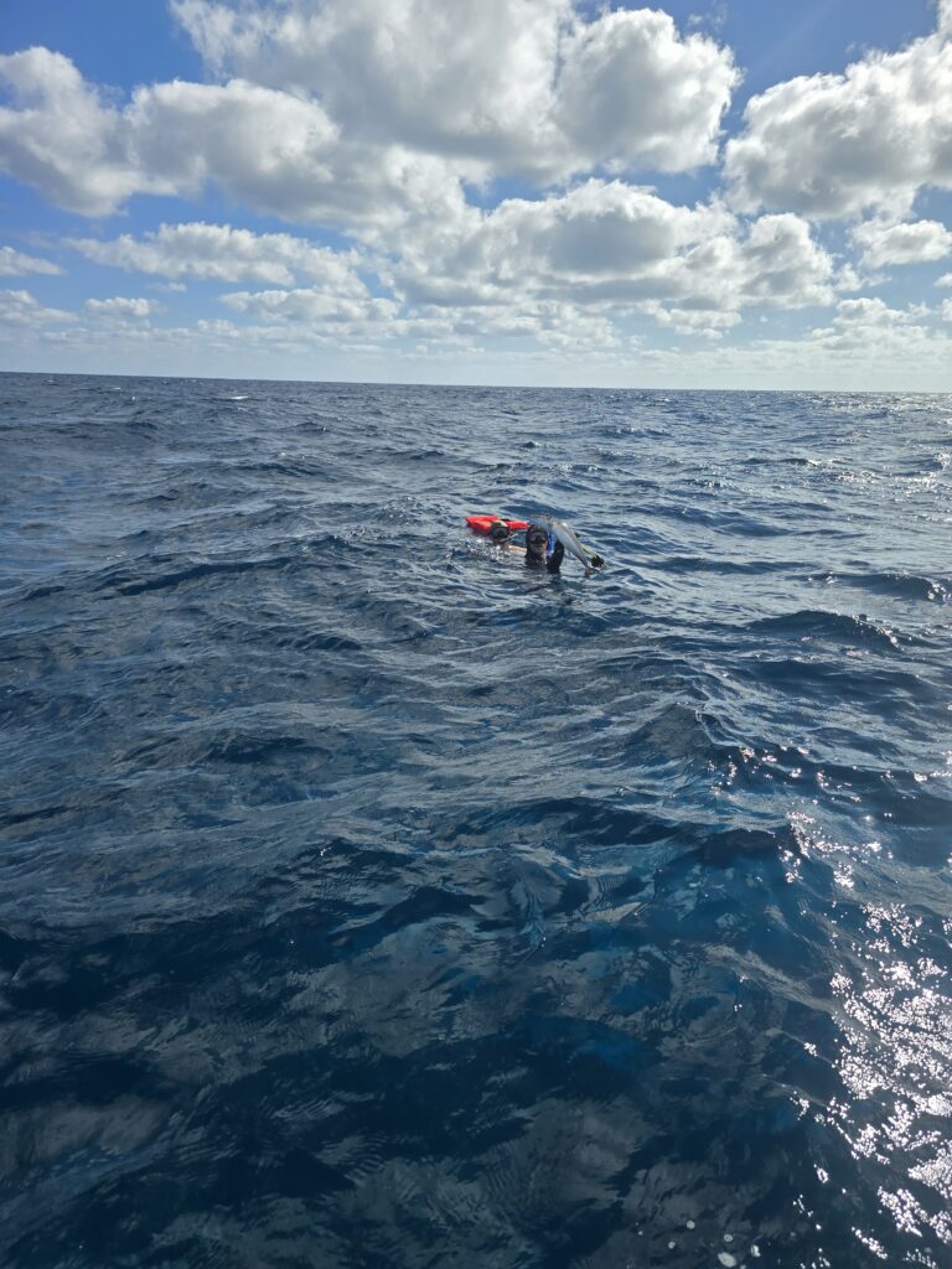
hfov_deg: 58.9
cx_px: 476
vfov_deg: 73.9
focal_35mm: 23
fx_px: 843
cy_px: 634
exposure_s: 1/1005
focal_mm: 6.3
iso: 12
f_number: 1.7
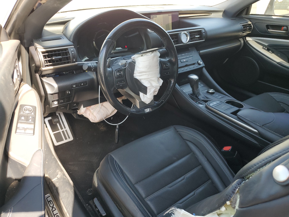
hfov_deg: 67.3
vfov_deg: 53.1
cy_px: 108
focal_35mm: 26
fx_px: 217
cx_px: 144
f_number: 1.5
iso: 50
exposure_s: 1/169
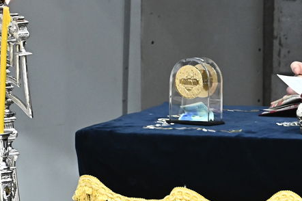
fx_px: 5314
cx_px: 237
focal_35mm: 634
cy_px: 40
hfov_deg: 3.3
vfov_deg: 2.2
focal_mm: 200
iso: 3200
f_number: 8
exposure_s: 1/200
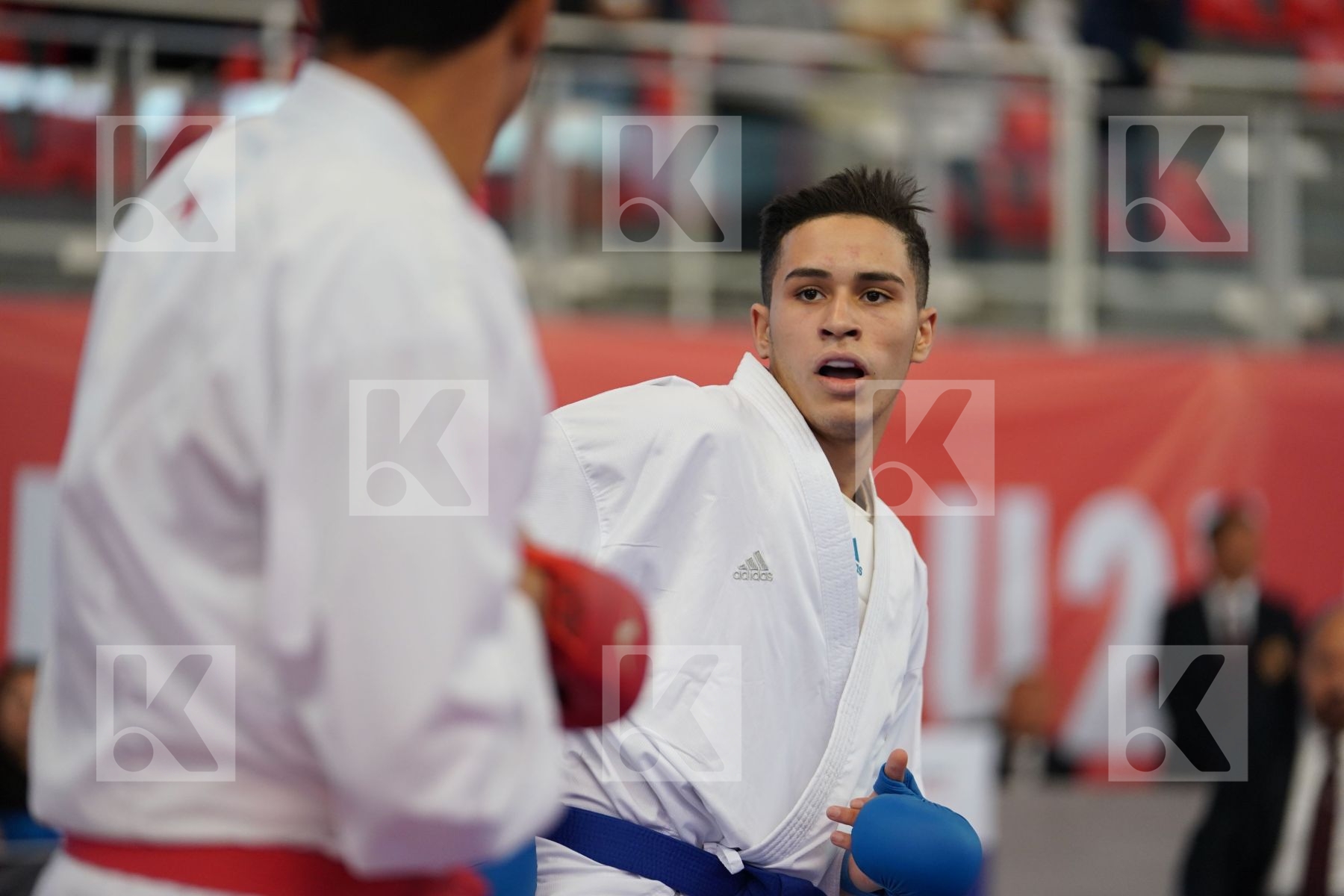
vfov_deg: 8.2
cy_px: 448
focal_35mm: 168
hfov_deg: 12.2
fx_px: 6272
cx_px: 672
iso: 1600
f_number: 2.8
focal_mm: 168
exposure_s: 1/1000
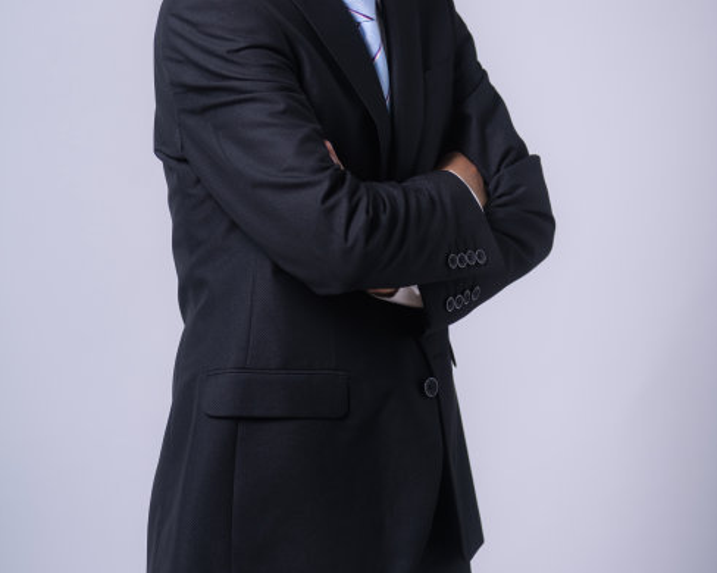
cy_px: 165
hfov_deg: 10.9
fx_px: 3755
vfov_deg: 8.7
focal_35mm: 177
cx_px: 358
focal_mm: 125
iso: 200
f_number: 3.2
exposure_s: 1/125
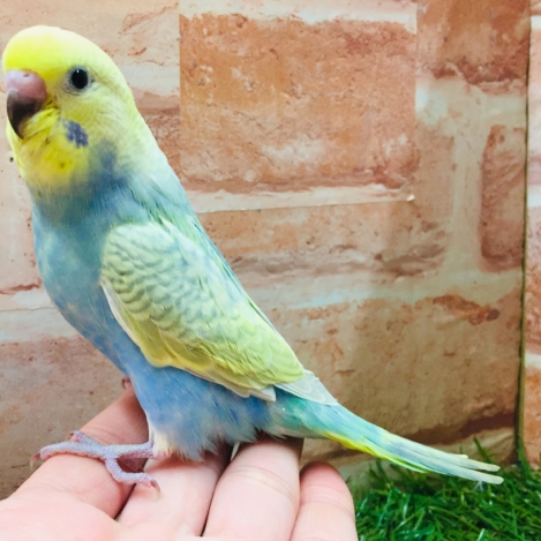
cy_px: 268
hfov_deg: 46.9
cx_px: 209
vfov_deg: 47.2
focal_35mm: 35
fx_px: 619
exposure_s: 1/30
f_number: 2.2
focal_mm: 4.15
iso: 50
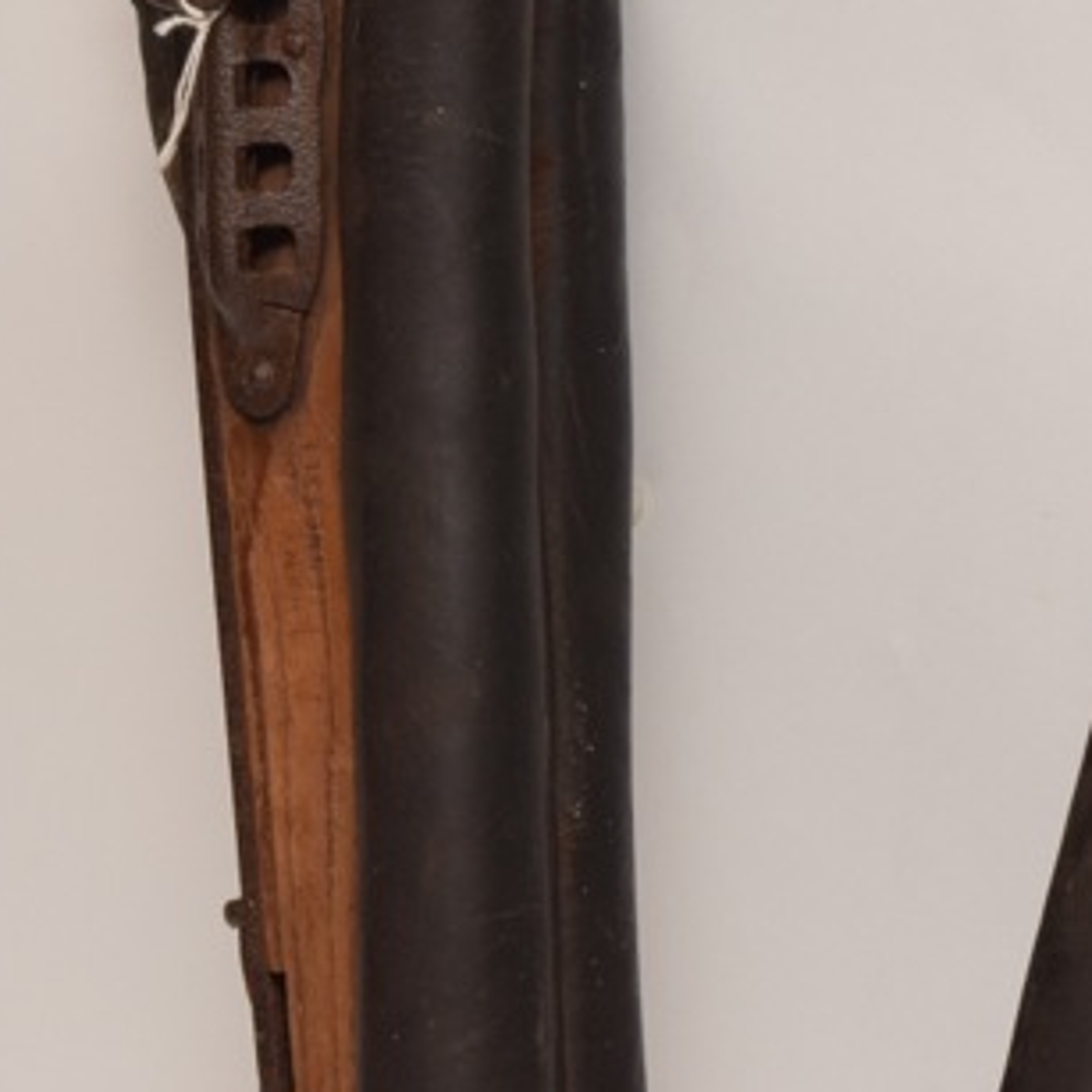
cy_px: -80
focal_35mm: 228
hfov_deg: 7.6
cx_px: 1160
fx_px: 8151
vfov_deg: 7.6
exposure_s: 1/100
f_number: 5.6
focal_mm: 55
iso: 800
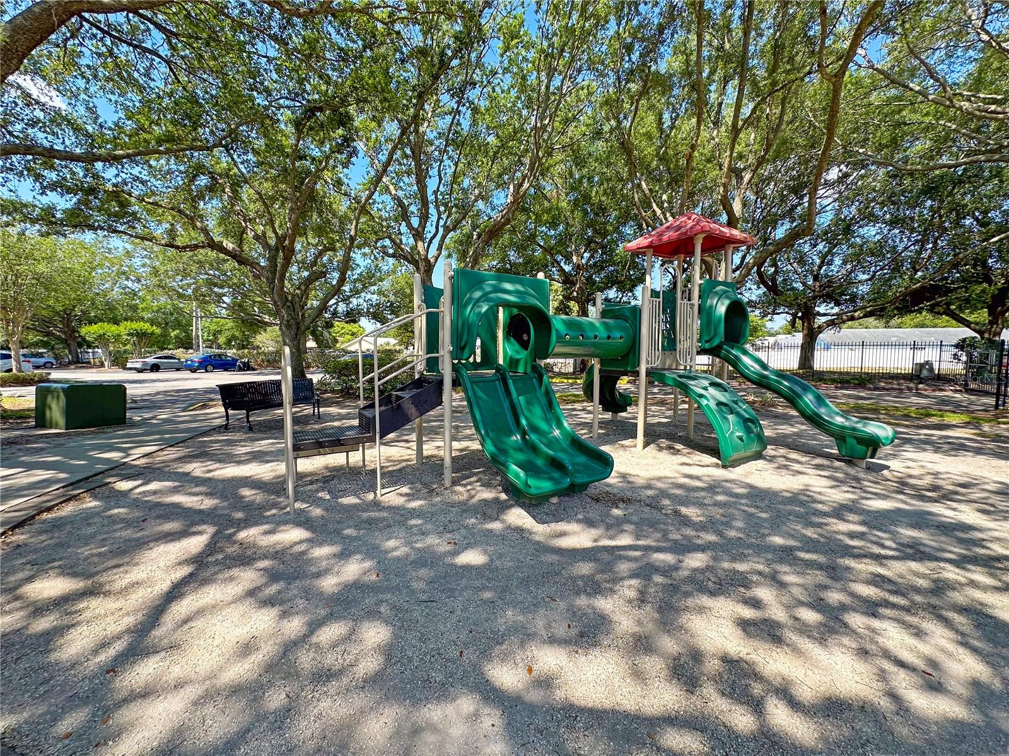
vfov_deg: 85.7
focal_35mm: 14
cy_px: 378
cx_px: 504
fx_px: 408
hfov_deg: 102.1
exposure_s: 1/460
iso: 40
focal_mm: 2.22
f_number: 2.2
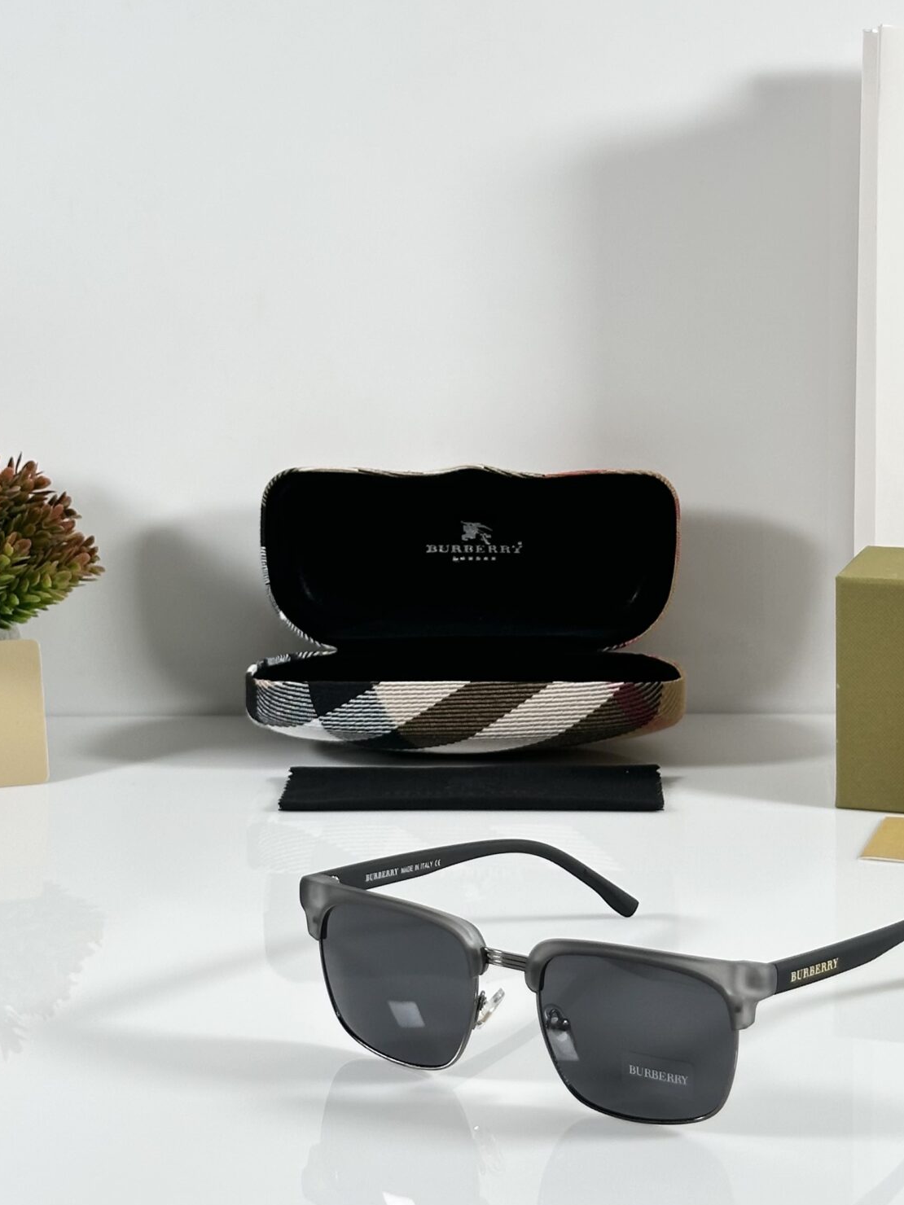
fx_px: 2890
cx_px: 551
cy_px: 383
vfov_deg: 23.4
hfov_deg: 17.8
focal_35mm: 83
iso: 50
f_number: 1.78
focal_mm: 6.86
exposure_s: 1/50
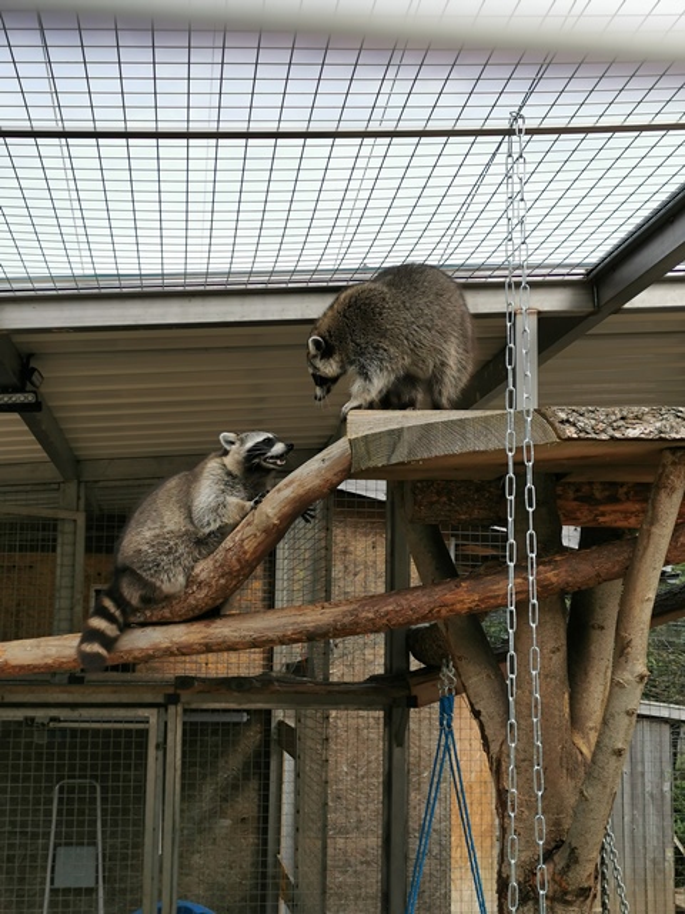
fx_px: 1266
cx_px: 342
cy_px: 457
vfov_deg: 39.7
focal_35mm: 48
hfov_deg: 30.3
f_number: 1.8
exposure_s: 1/1724
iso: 50
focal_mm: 5.58
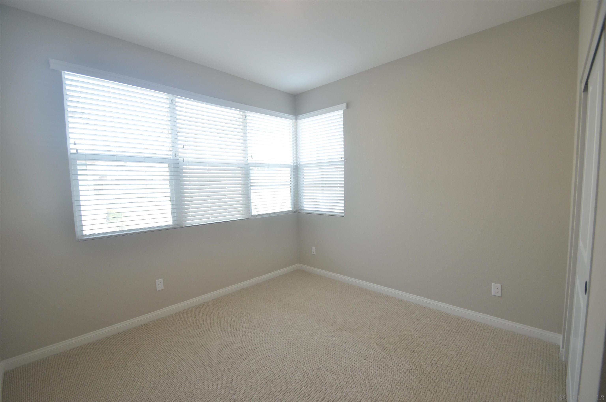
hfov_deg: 100.5
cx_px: 303
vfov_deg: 77.1
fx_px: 252
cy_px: 201
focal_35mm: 15
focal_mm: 10
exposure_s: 1/125
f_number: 5.6
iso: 400
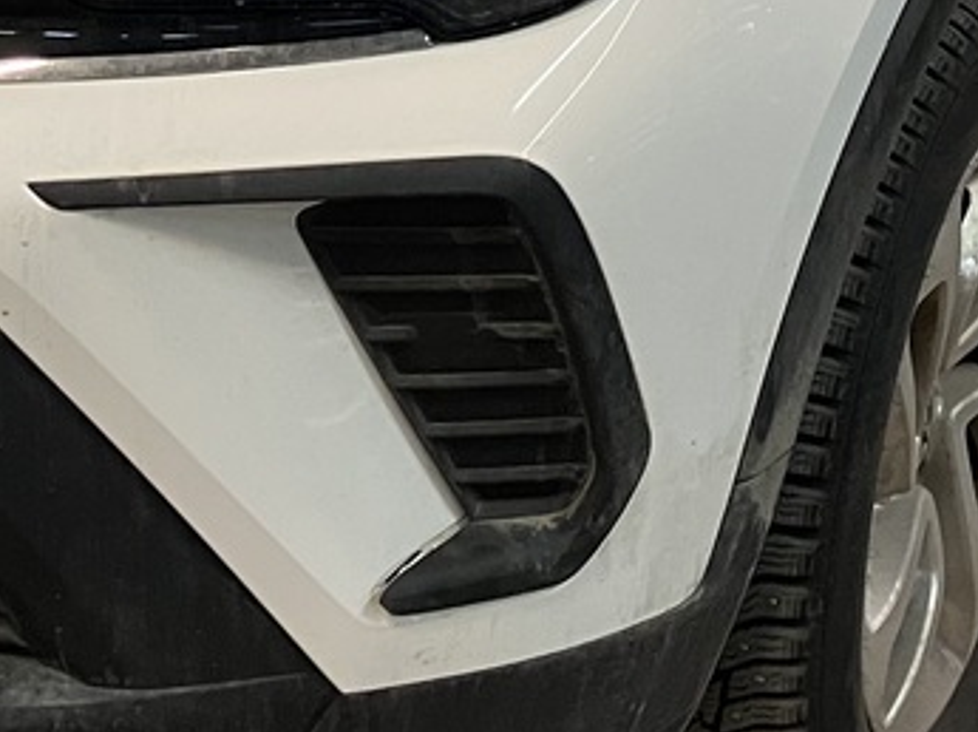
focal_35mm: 117
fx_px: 3302
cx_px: 221
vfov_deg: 12.2
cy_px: -267
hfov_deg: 16.7
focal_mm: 3.99
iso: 100
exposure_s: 1/50
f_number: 1.8
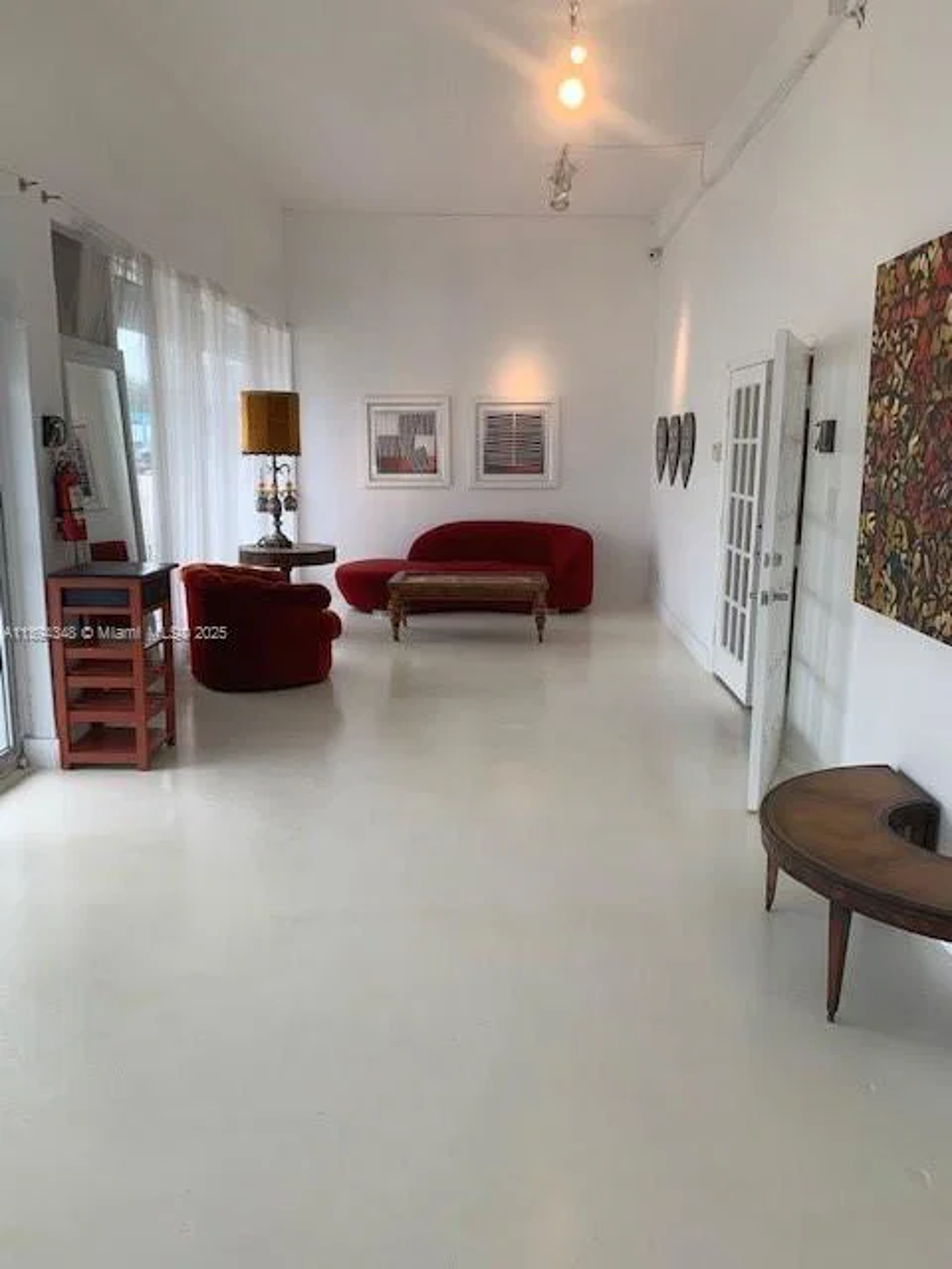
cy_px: 634
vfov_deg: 67.3
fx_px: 953
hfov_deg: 53.1
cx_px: 476
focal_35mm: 26
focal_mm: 4.25
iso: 25
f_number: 1.8
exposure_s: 1/248
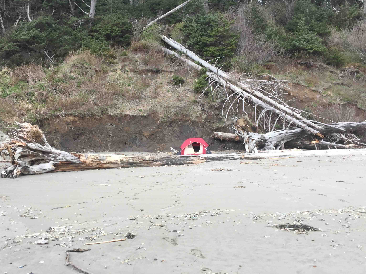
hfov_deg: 53.8
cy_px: 126
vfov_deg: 41.8
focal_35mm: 34
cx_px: 162
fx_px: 359
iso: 32
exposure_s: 1/120
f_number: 2.2
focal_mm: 4.15
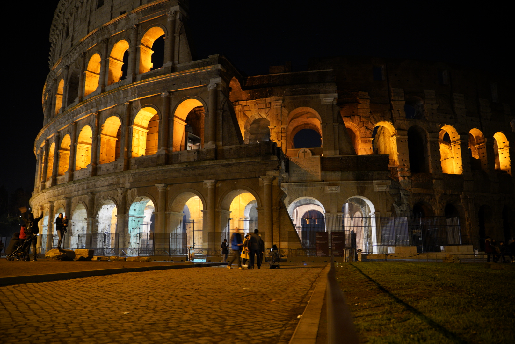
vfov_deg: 46.5
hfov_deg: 65.4
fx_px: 401
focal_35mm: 28
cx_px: 258
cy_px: 172
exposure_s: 1/10
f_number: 2.8
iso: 800
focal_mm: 28
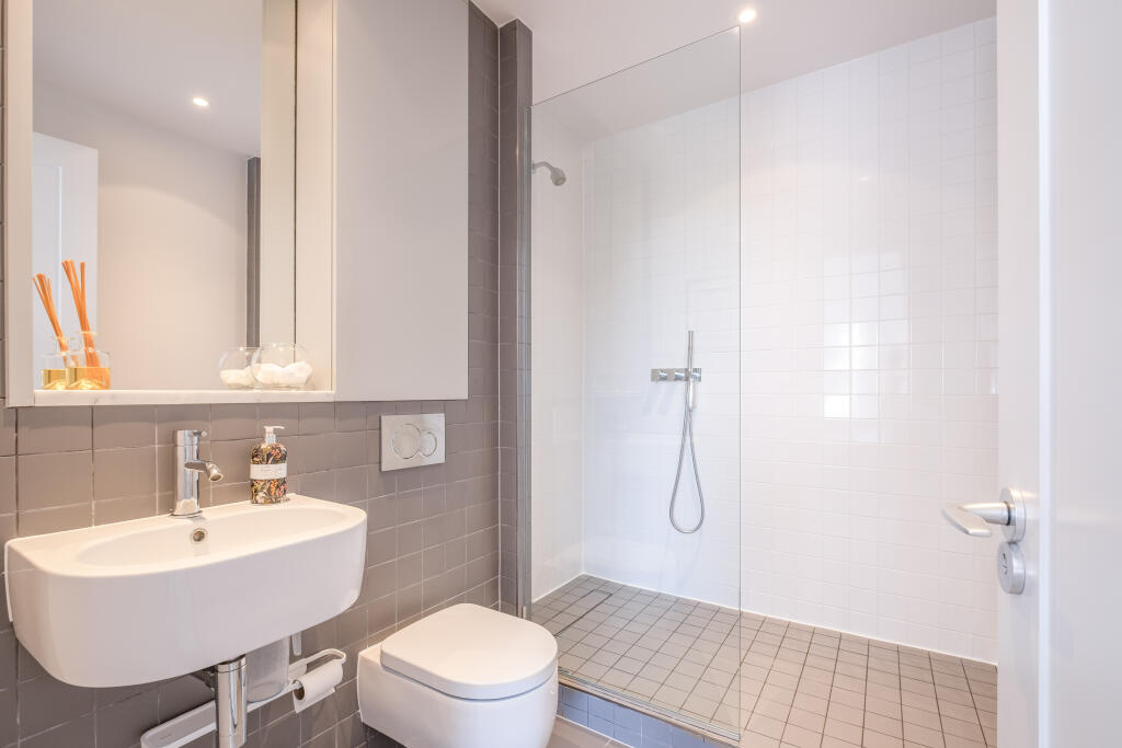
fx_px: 468
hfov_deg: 100.4
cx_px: 561
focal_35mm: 15
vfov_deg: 77.3
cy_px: 374
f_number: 7.1
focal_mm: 10
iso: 200
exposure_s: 1/8
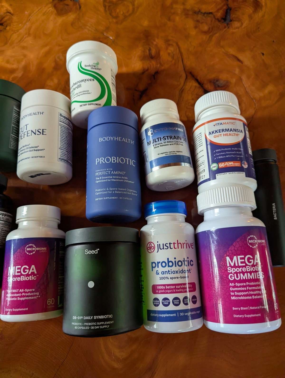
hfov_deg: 57.0
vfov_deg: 71.5
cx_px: 142
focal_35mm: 24
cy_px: 189
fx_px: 263
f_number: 1.85
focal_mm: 6.81
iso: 880
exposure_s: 1/145
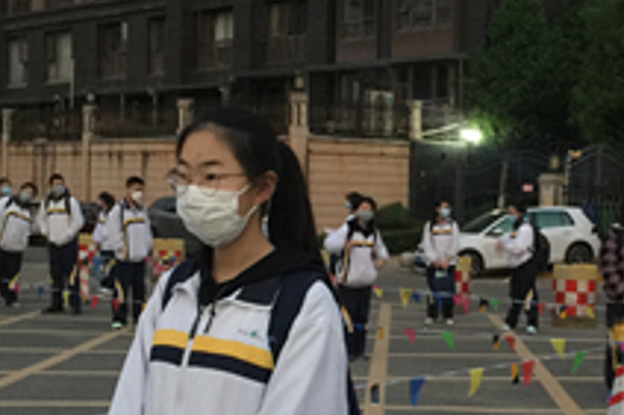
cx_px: 409
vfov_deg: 21.1
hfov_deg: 31.2
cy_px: 287
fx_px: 1108
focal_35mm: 64
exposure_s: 1/4
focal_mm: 4.15
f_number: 2.2
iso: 125
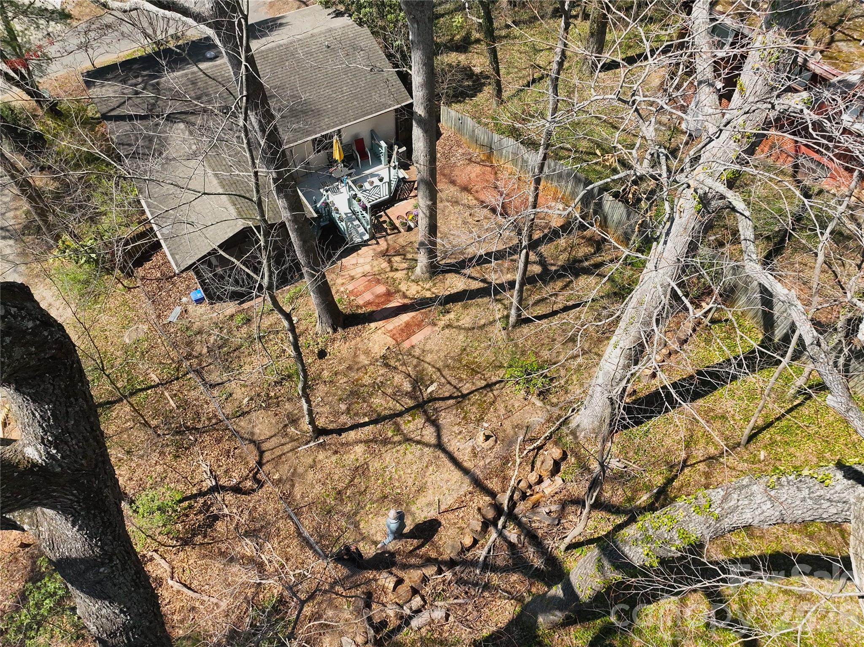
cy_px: 324
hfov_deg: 71.6
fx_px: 599
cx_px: 432
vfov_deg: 56.8
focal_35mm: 24
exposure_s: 1/8000
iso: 1610
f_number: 4
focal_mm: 12.29
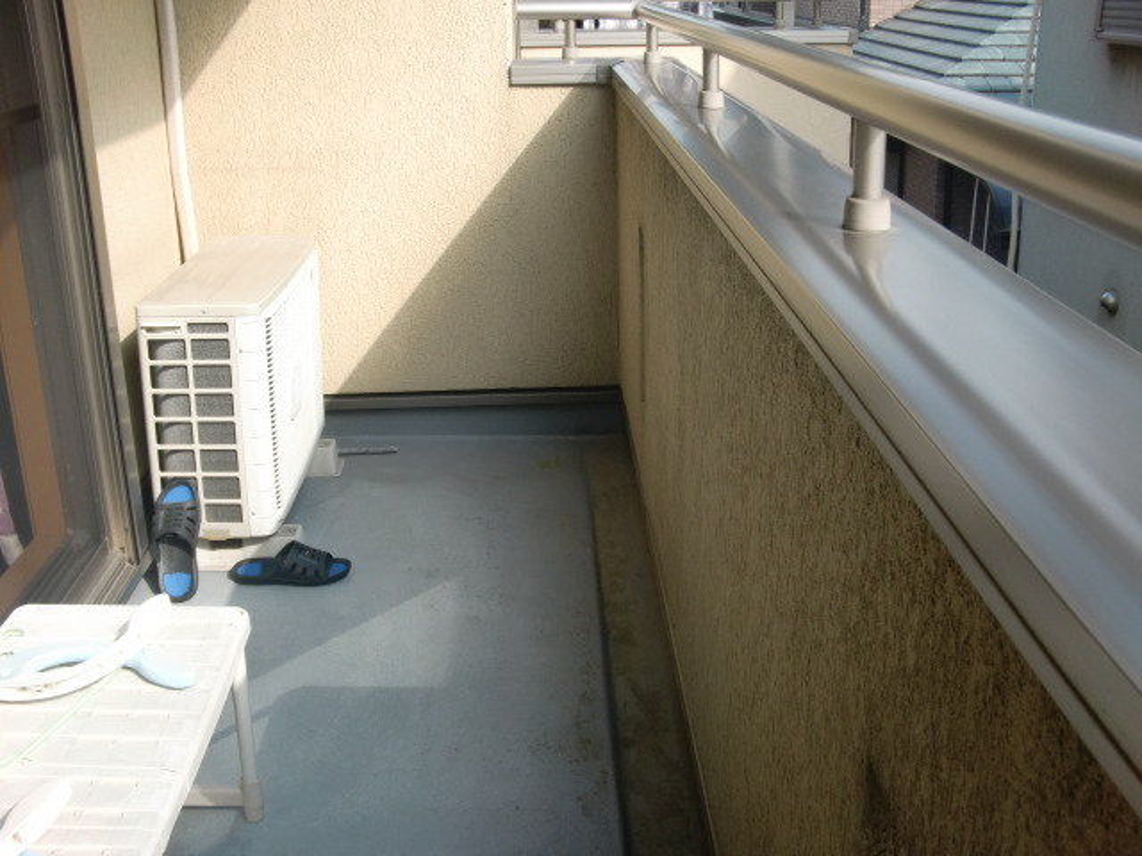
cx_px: 571
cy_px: 428
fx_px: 1254
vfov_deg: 37.7
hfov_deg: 49.0
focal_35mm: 38
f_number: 3.9
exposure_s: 1/200
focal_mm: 6.66
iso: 64
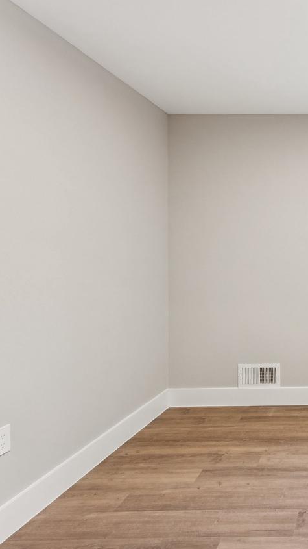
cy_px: 249
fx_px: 363
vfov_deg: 73.9
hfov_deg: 36.4
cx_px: 362
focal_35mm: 25
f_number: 9
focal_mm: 14
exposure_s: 1/5
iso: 250
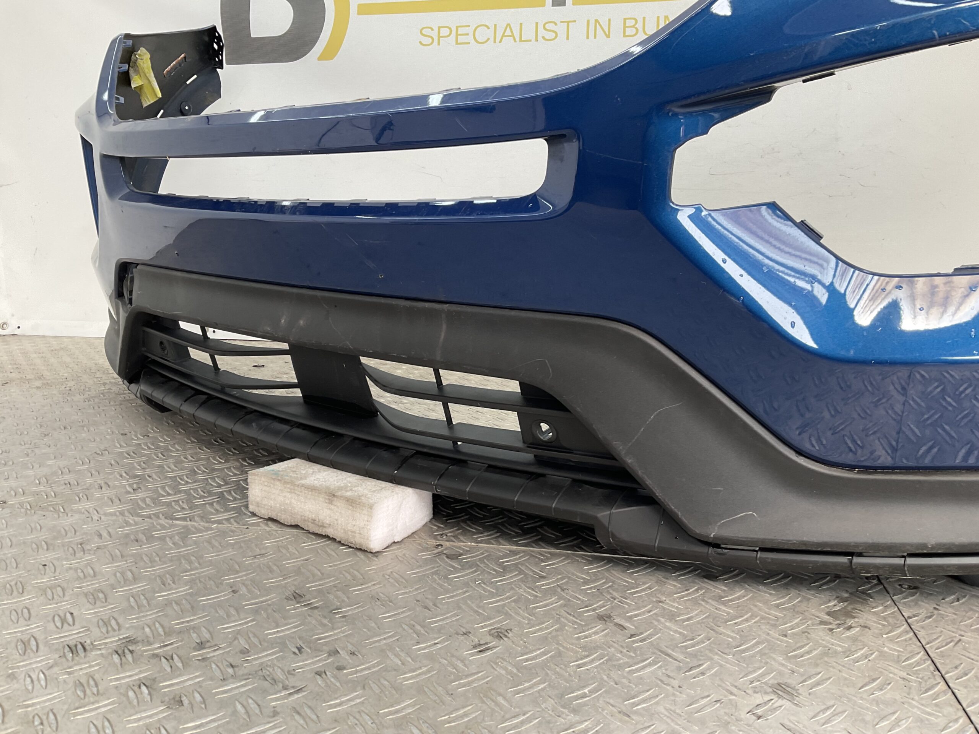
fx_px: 820
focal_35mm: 29
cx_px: 490
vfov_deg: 48.2
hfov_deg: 61.7
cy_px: 367
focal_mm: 3
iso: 20
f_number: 1.8
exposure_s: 1/100
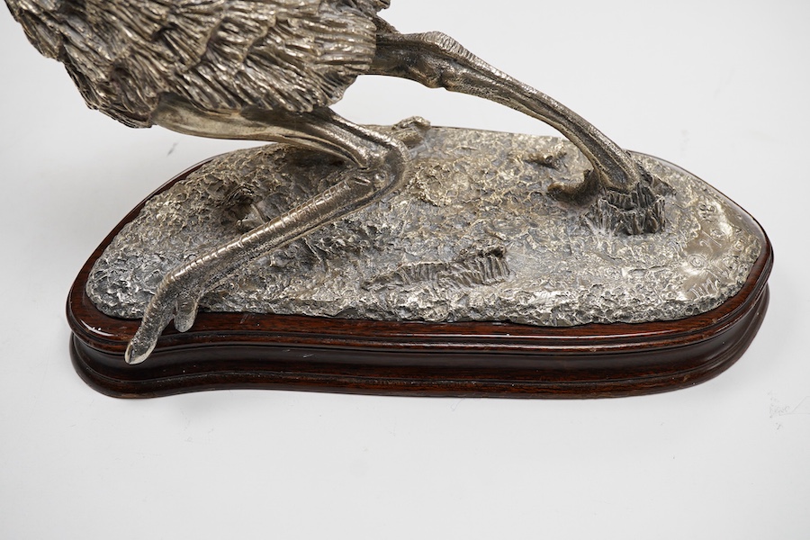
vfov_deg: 29.9
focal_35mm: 45
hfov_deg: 43.6
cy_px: 270
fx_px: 1012
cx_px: 405
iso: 800
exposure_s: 1/125
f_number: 9
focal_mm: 30
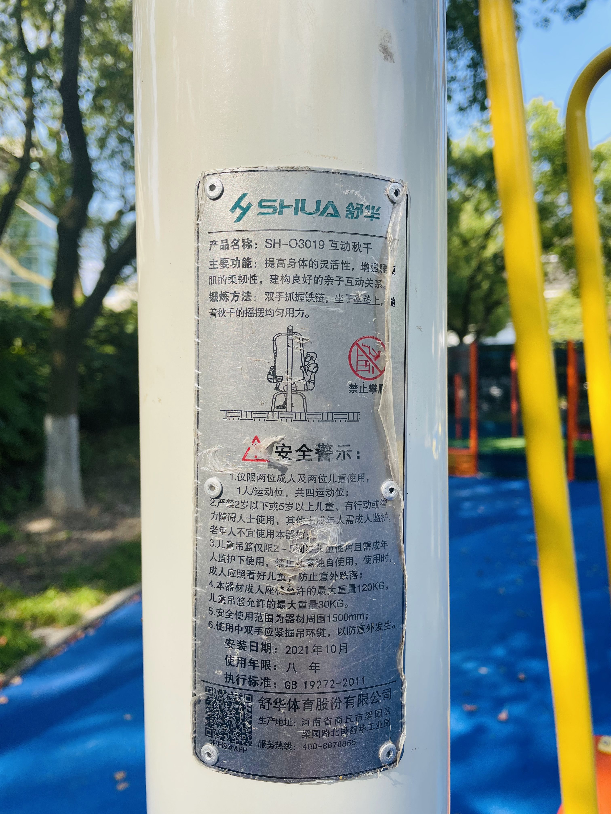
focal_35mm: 26
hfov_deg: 53.1
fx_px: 612
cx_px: 306
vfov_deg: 67.3
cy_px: 407
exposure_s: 1/824
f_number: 1.6
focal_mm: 4.2
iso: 32
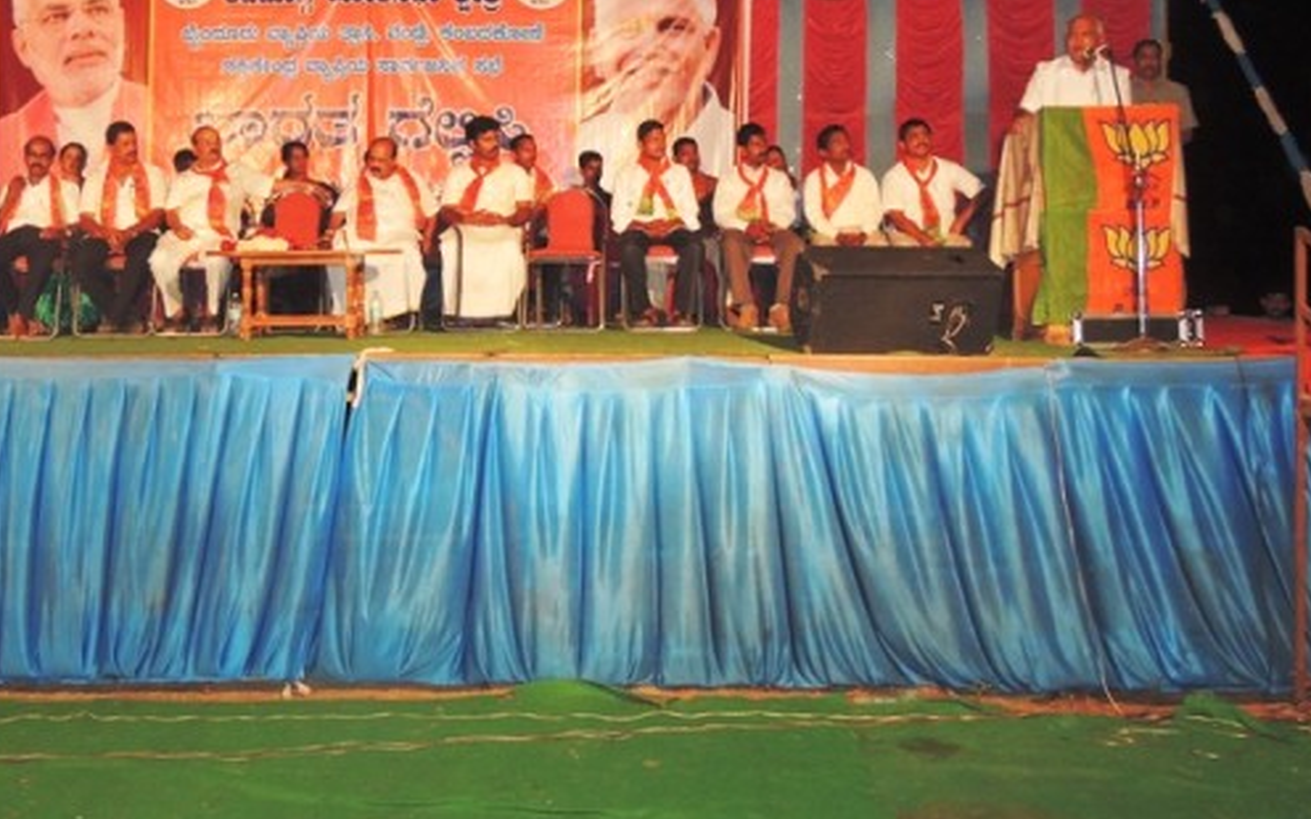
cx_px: 515
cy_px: 209
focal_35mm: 41
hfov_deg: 47.9
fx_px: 1465
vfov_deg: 30.7
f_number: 3.1
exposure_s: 1/40
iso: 400
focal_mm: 5.3
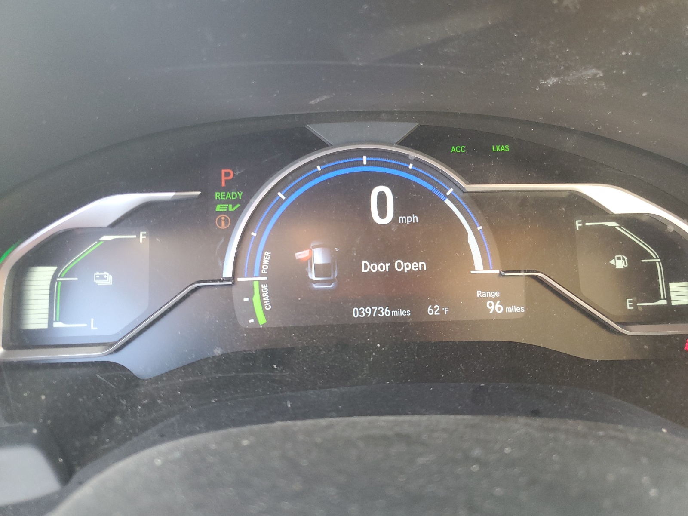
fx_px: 517
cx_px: 344
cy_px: 258
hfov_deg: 67.3
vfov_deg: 53.1
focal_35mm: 26
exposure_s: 1/60.2
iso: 126
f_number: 1.5
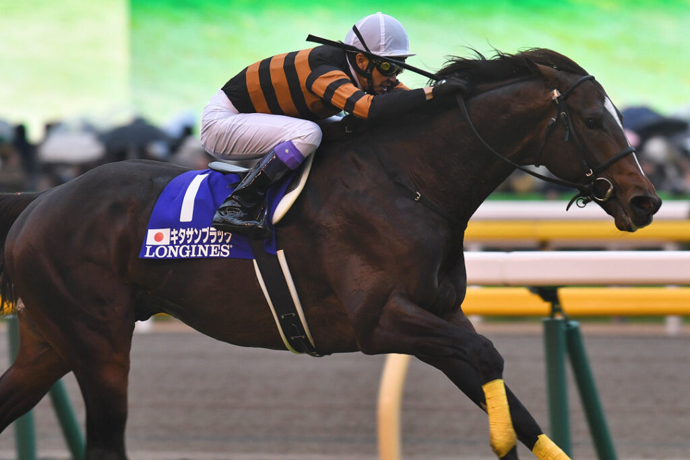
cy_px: 230
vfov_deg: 3.1
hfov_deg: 4.6
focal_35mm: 450
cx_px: 345
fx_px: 8626
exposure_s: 1/640
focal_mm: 300
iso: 1000
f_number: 4.5
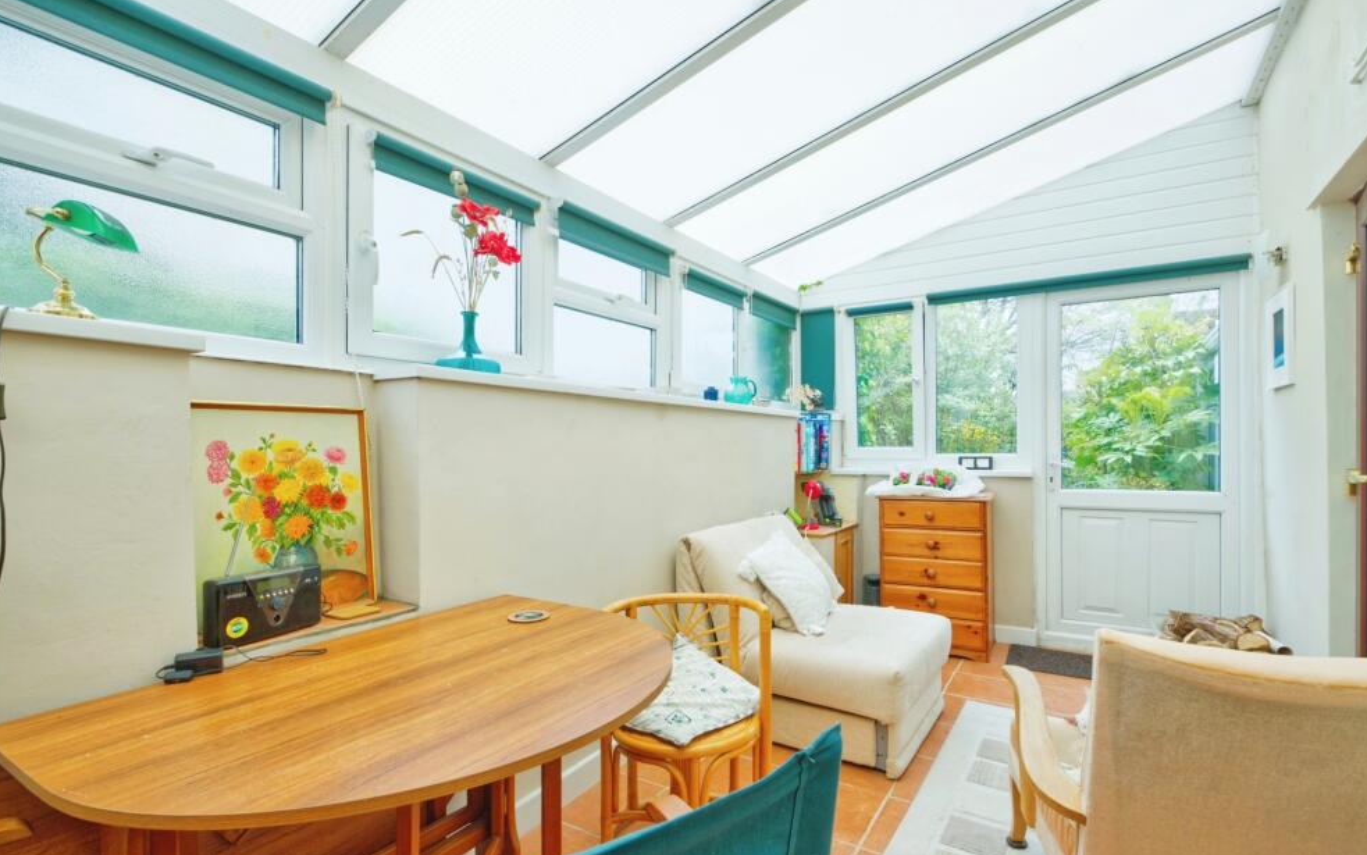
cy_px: 472
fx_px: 634
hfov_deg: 94.3
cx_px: 708
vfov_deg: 67.9
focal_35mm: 17
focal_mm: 16
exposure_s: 1/50
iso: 400
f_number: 9
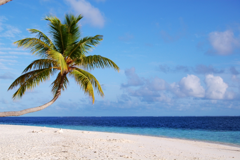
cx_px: 120
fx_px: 350
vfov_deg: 25.7
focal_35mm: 52
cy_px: 80
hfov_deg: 37.9
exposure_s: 1/400
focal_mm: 35
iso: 200
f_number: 10
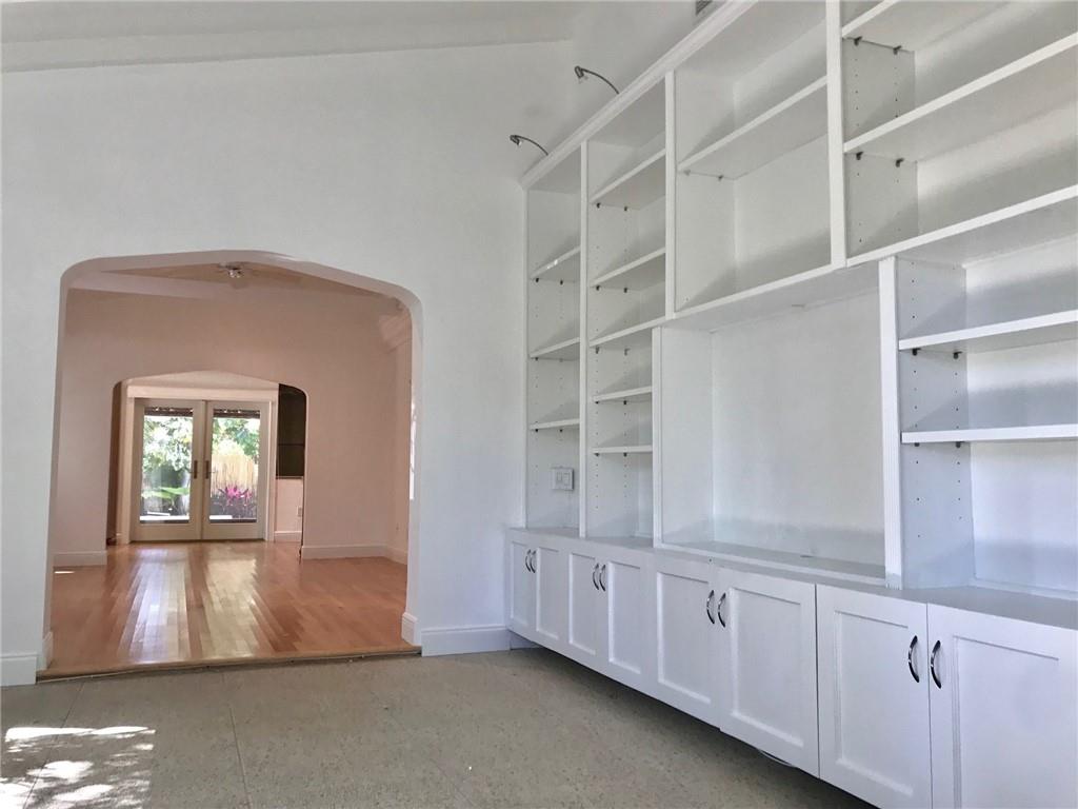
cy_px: 404
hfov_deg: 63.4
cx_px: 539
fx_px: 872
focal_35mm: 28
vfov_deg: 49.7
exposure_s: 1/40
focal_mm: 3.99
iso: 20
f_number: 1.8
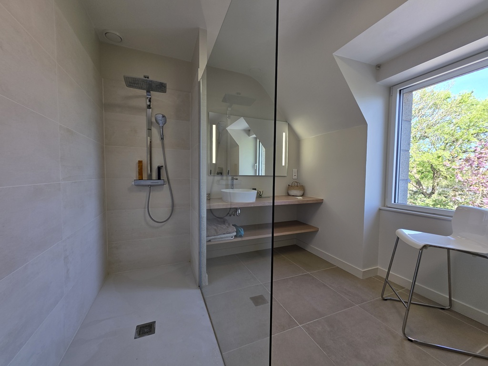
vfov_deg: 89.9
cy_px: 183
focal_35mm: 13
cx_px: 244
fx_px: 183
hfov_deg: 106.2
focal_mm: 2.2
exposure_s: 1/100
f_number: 1.9
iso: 32
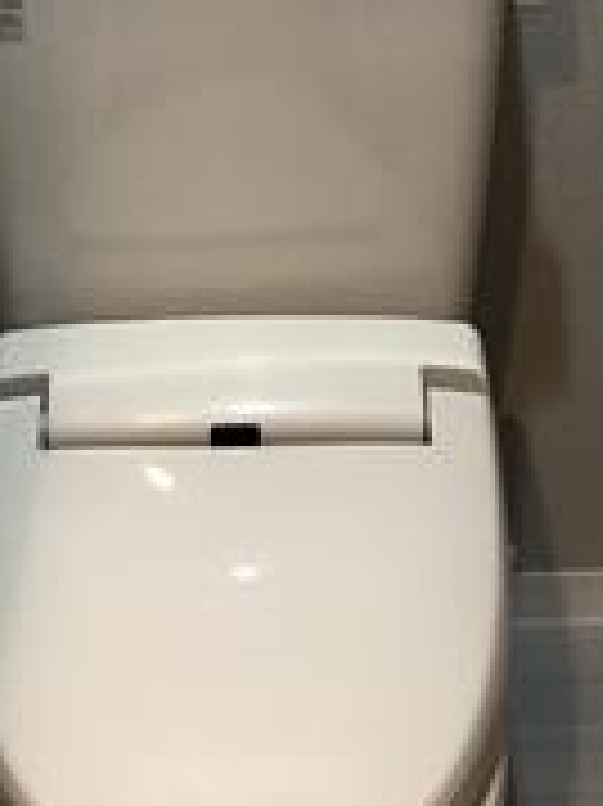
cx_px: 238
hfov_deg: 14.8
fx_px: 2325
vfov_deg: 19.6
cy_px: 540
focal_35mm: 100
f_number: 1.8
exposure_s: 1/17
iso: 64
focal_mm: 3.99
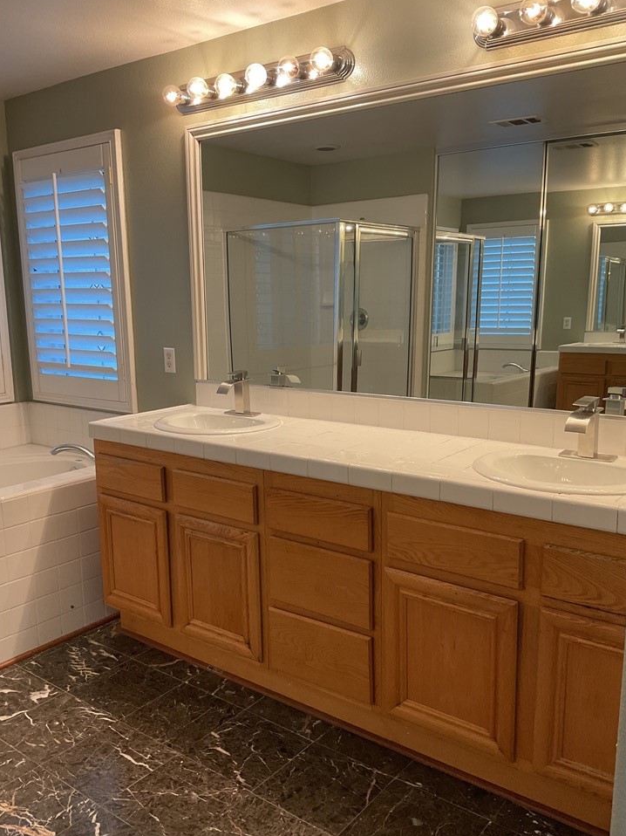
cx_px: 305
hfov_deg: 45.4
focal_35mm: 31
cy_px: 427
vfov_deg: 58.4
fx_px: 748
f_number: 1.8
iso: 64
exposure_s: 1/60
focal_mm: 3
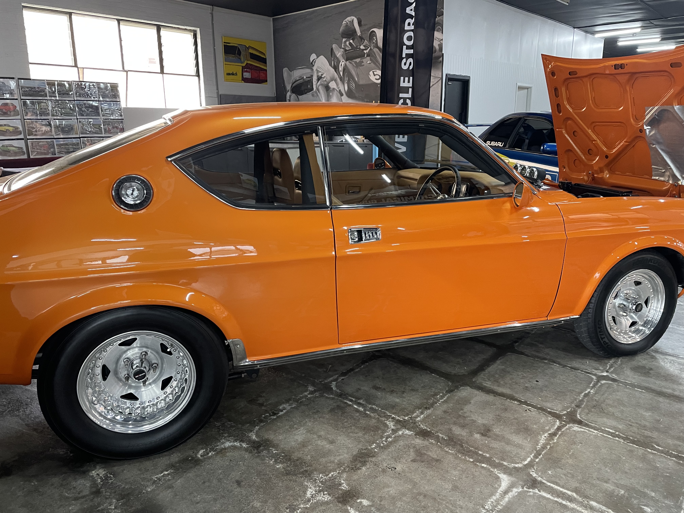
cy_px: 256
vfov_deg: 53.1
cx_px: 342
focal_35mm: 26
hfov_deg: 67.3
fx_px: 514
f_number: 1.6
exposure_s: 1/50
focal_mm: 4.2
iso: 320
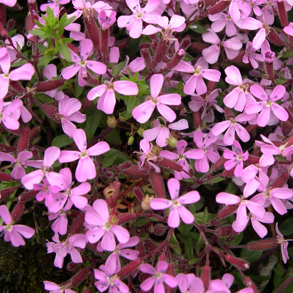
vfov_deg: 29.9
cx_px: 195
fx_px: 546
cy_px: 110
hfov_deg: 29.8
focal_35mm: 57
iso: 100
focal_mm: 8
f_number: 2.8
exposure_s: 1/413
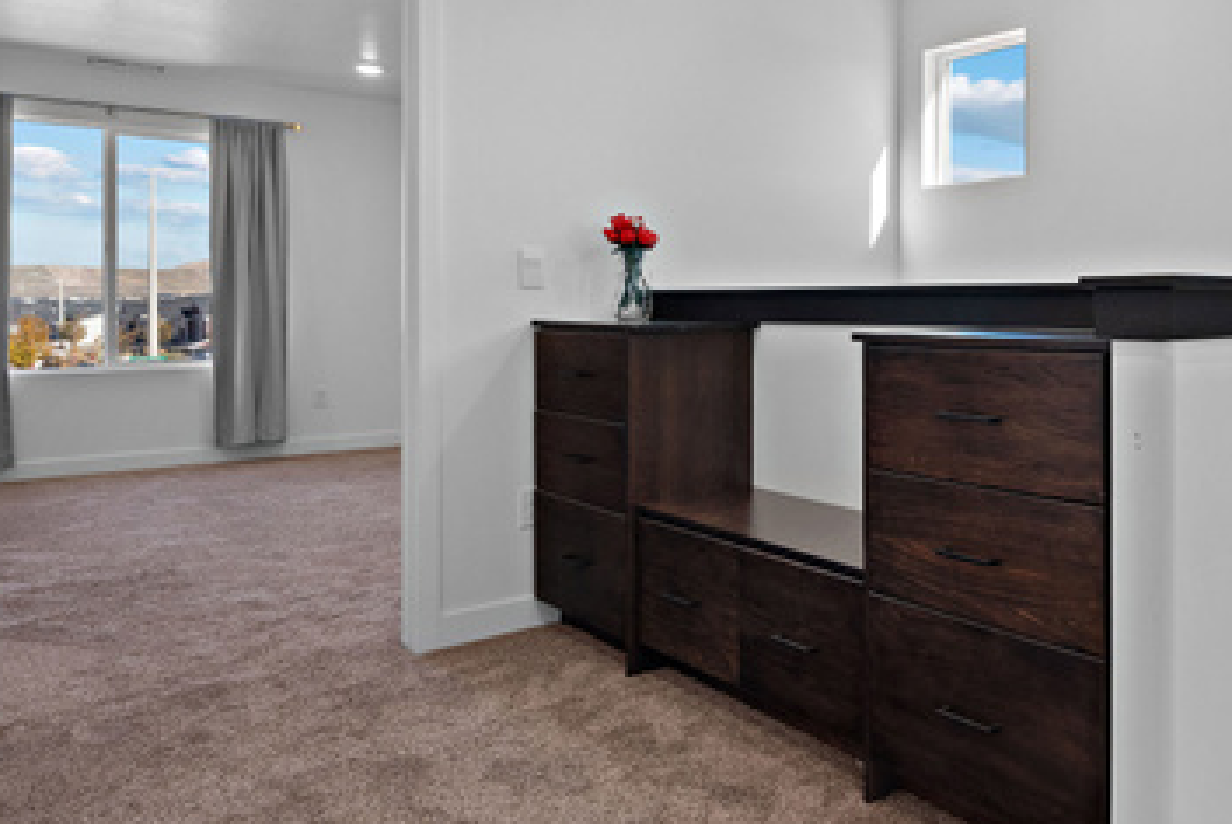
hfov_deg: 58.8
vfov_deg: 44.4
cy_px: 278
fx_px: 993
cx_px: 981
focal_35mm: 29
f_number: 8
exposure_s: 1/8
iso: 500
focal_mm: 16
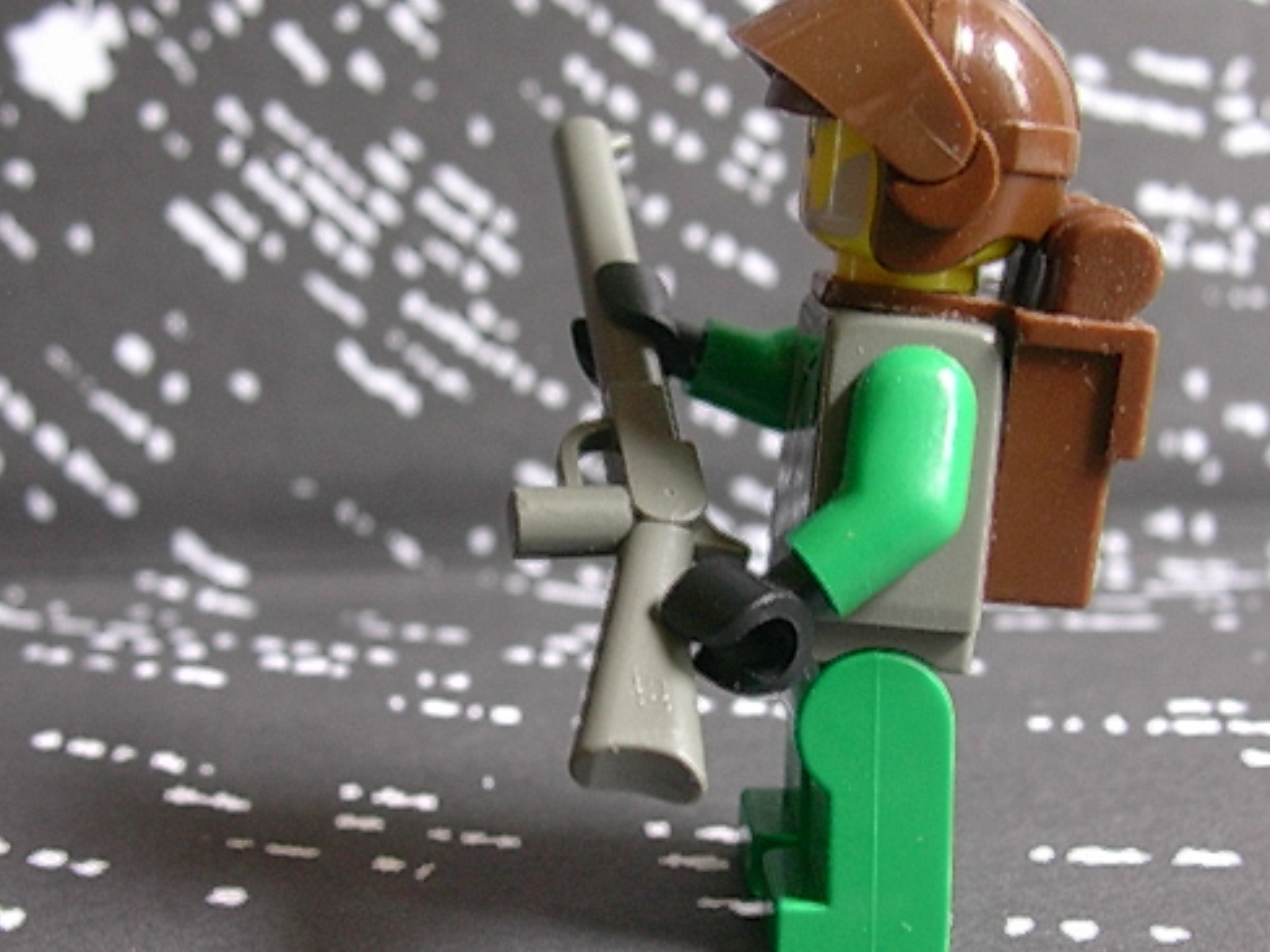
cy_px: 468
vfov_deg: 24.8
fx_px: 2165
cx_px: 695
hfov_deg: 32.7
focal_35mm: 59
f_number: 2.9
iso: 70
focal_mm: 6.7
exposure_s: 1/17.4
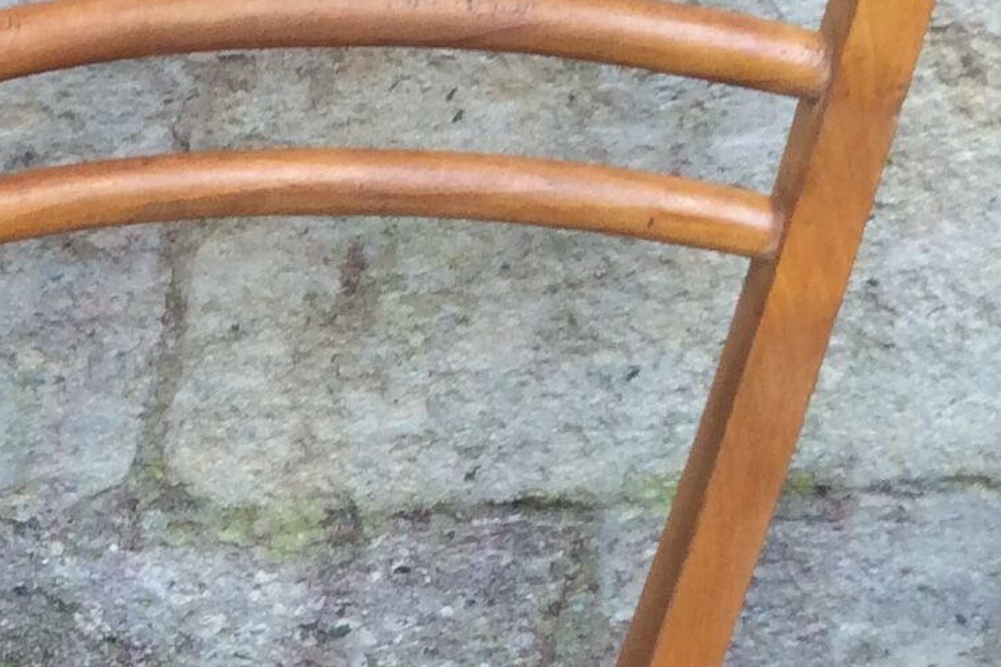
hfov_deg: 16.4
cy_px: 856
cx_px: -404
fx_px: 3225
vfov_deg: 11.5
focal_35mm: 116
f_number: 2.4
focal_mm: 3.3
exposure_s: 1/50
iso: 32
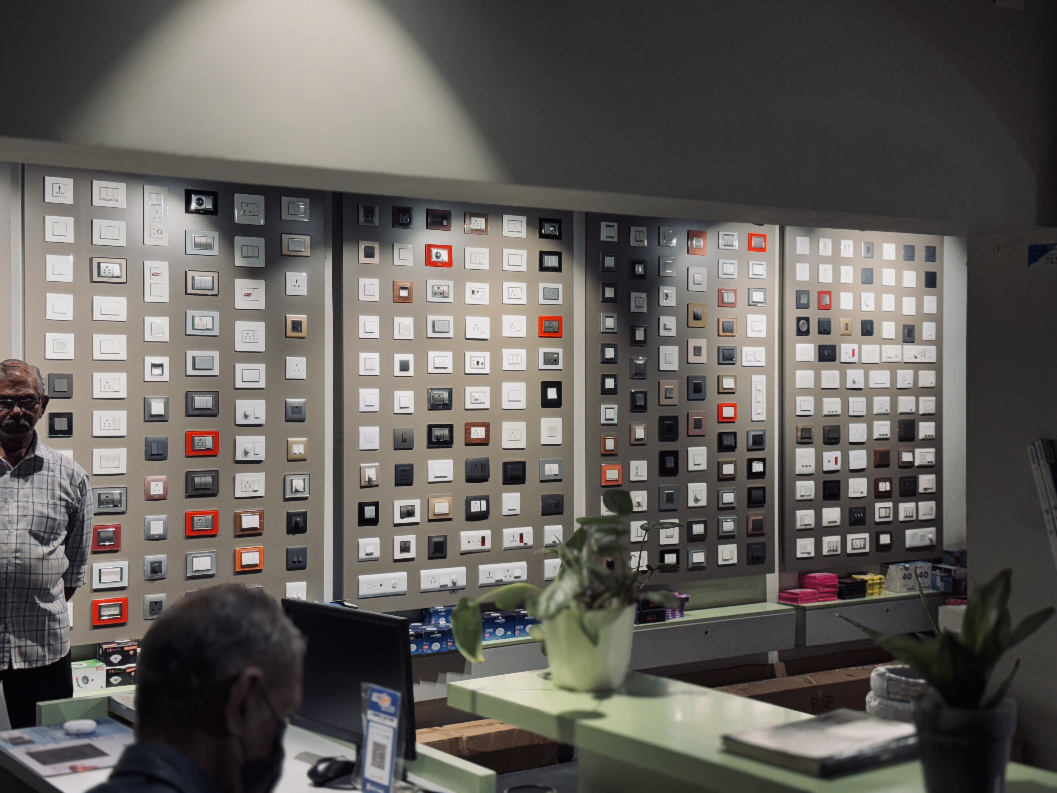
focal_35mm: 48
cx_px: 528
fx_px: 1466
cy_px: 396
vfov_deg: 30.3
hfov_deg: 39.7
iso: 80
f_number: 1.78
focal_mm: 6.76
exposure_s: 1/100
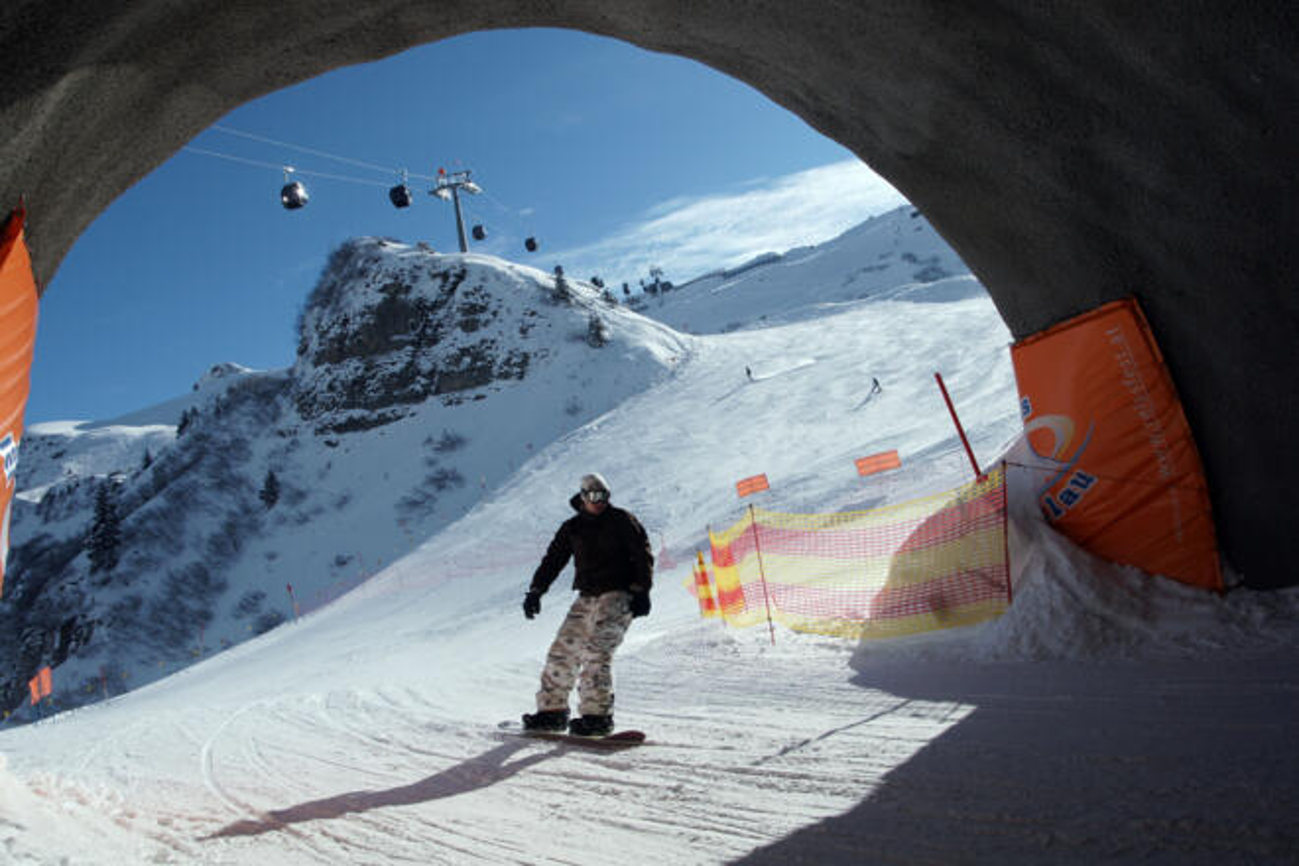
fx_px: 1299
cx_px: 650
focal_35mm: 36
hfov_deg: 53.1
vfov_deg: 36.9
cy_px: 433
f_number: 9.5
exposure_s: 1/500
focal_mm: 24
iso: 200
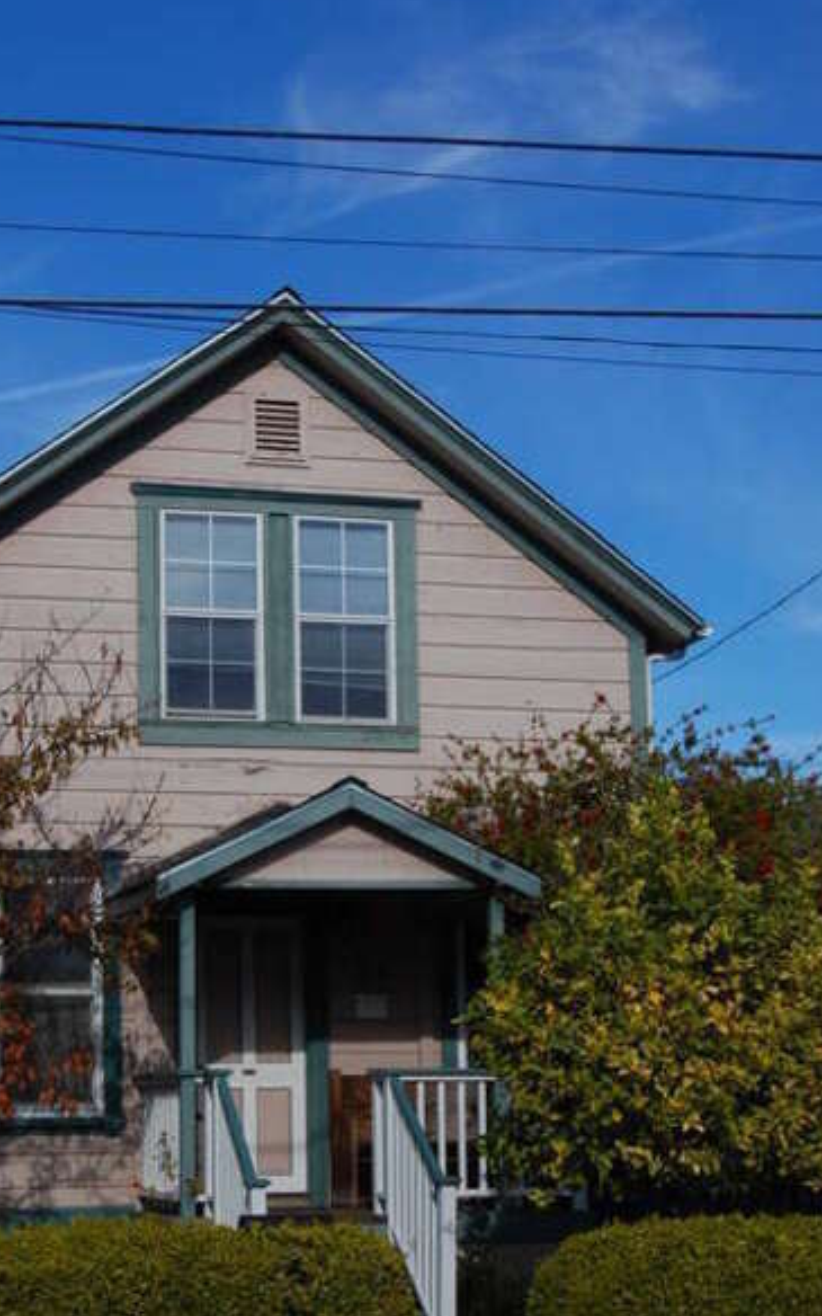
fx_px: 2402
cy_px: 793
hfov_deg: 19.4
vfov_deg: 30.5
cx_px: 293
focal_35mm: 67
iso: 200
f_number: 16
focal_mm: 32
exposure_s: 1/200
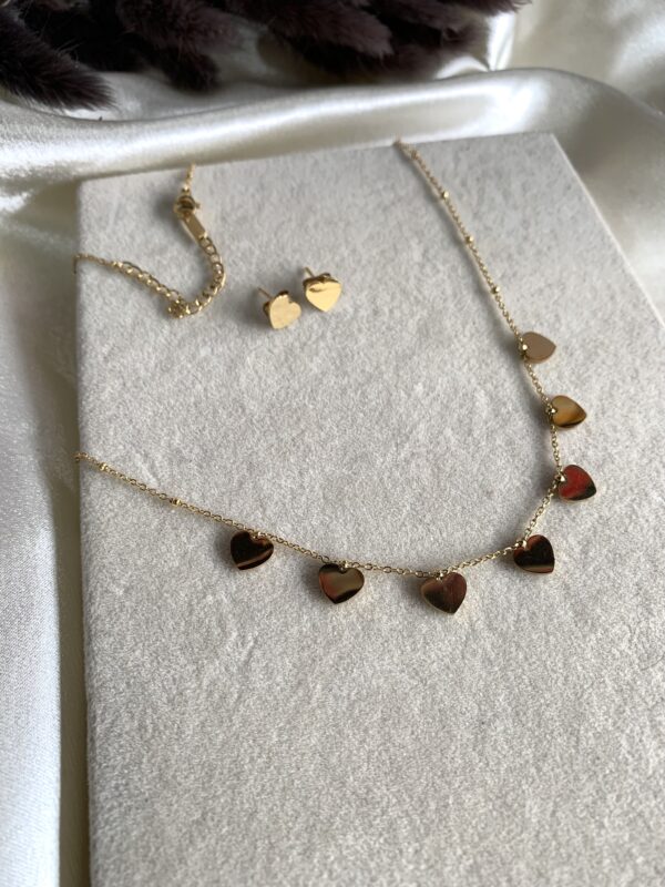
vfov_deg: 67.3
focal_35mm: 26
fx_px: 666
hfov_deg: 53.1
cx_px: 332
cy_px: 444
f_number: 1.8
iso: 32
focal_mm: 4.25
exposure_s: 1/100
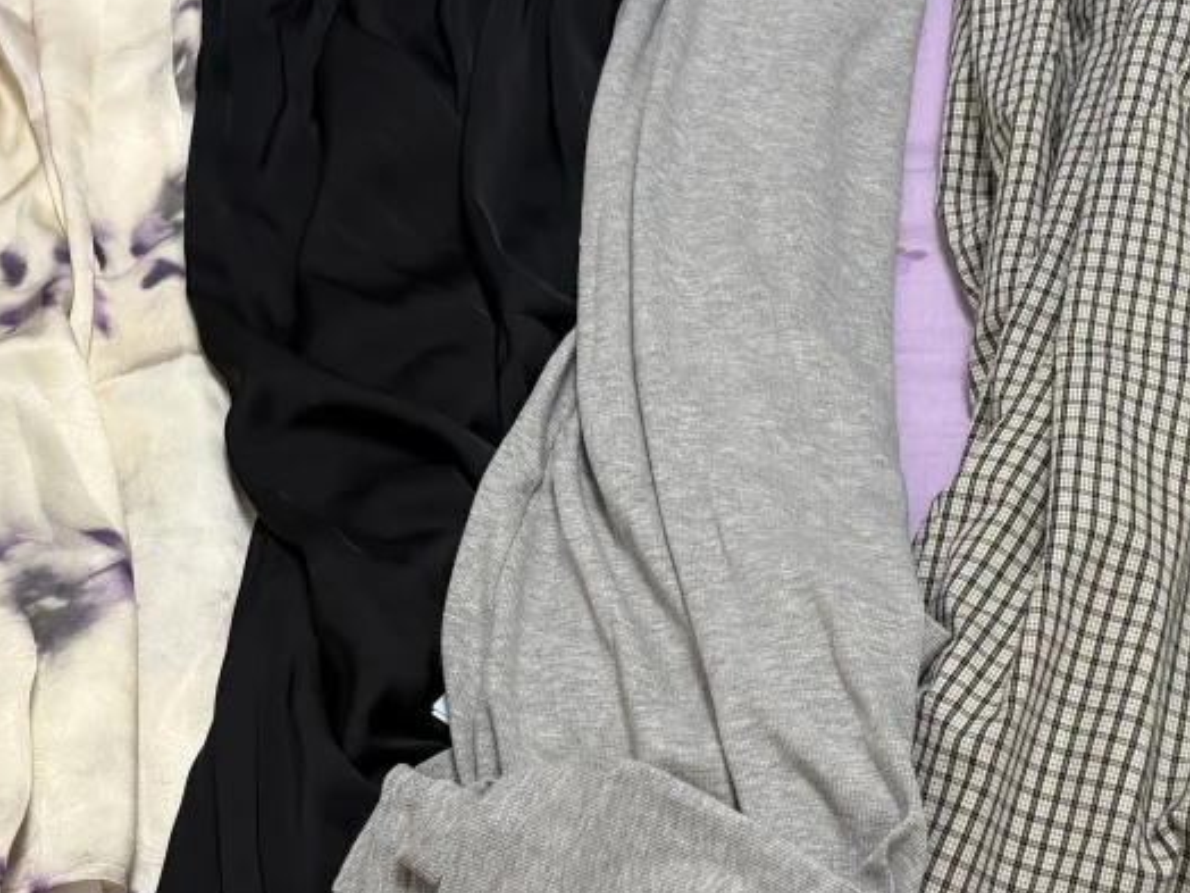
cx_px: 379
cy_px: 500
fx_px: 2269
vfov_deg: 22.2
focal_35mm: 66
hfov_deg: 29.2
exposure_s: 1/50
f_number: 1.78
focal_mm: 6.76
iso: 160
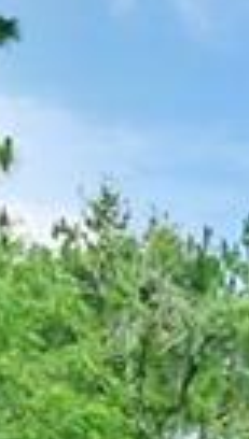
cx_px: 899
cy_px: 678
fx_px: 3305
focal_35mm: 283
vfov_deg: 7.5
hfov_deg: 4.1
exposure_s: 1/320
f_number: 8
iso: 320
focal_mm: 24
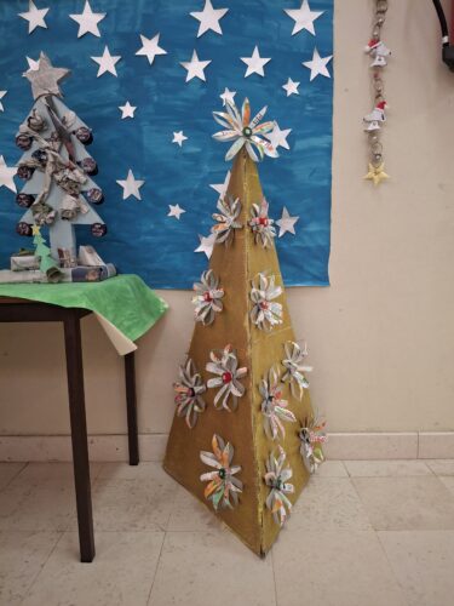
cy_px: 303
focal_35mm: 25
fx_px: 437
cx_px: 227
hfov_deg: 54.9
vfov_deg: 69.4
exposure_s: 1/50
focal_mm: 4.69
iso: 320
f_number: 1.8
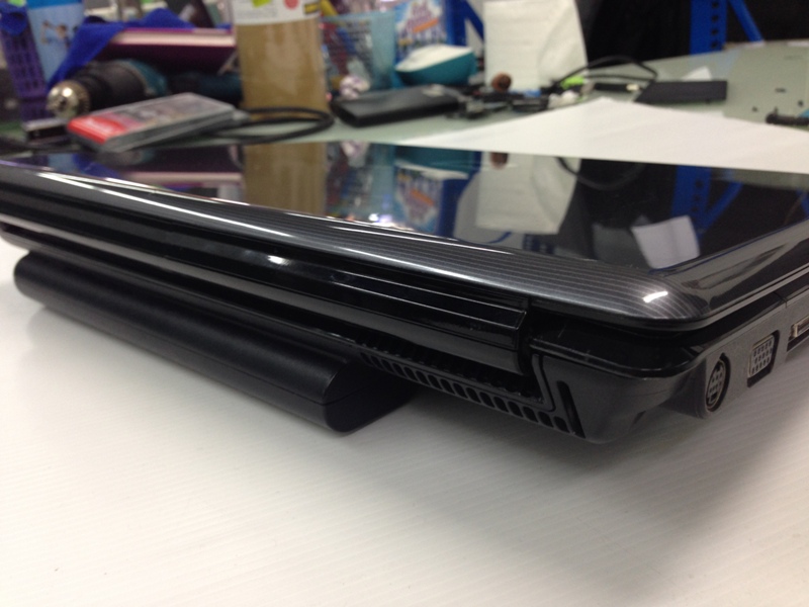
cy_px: 304
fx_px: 771
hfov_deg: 55.4
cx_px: 404
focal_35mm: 33
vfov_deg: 42.9
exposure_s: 1/20
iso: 80
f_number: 2.4
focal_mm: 4.12
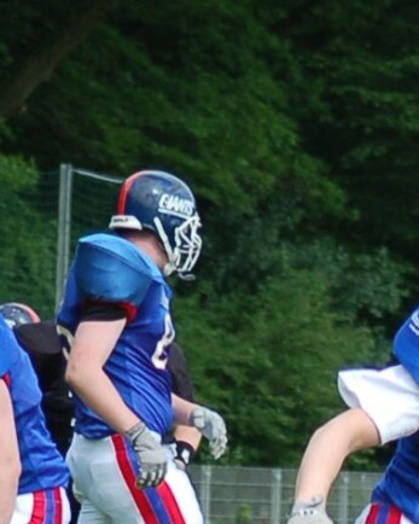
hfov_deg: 2.3
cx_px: 1252
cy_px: 571
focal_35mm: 676
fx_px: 10488
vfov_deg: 2.9
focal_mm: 95
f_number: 4.2
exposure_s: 1/1000
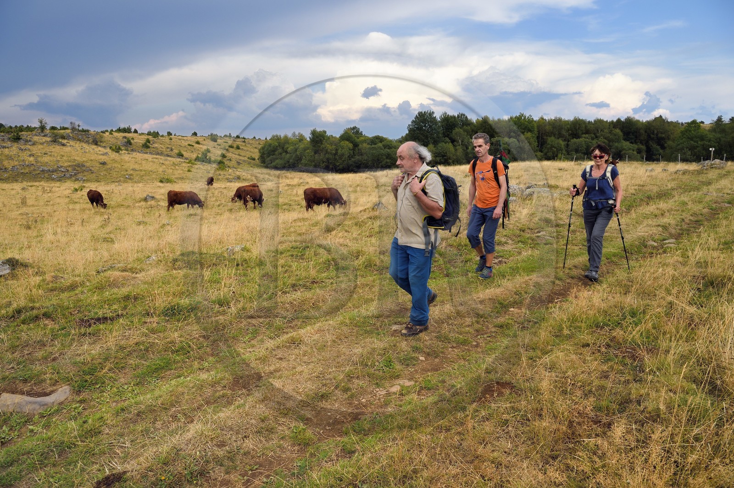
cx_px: 367
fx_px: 489
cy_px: 244
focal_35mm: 24
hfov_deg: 73.8
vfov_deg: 53.1
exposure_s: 1/500
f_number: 10
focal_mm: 24
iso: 400
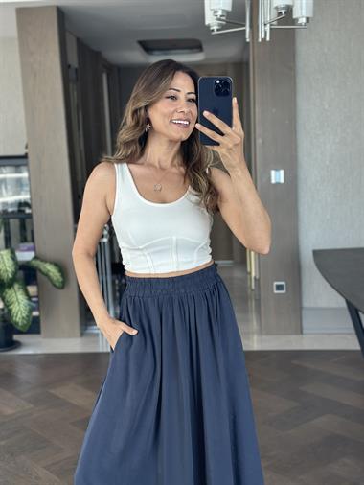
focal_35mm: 48
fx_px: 672
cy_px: 242
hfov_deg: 30.3
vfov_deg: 39.6
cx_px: 182
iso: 100
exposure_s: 1/86
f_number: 1.78
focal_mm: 6.86
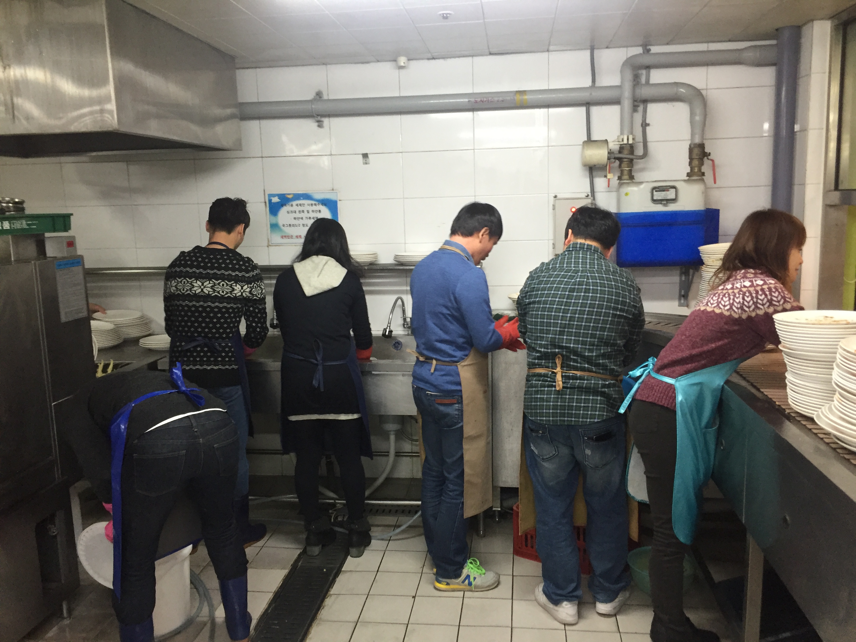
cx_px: 428
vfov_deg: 48.2
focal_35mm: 29
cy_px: 321
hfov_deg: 61.7
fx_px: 717
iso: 125
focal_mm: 4.15
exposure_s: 1/30
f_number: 2.2
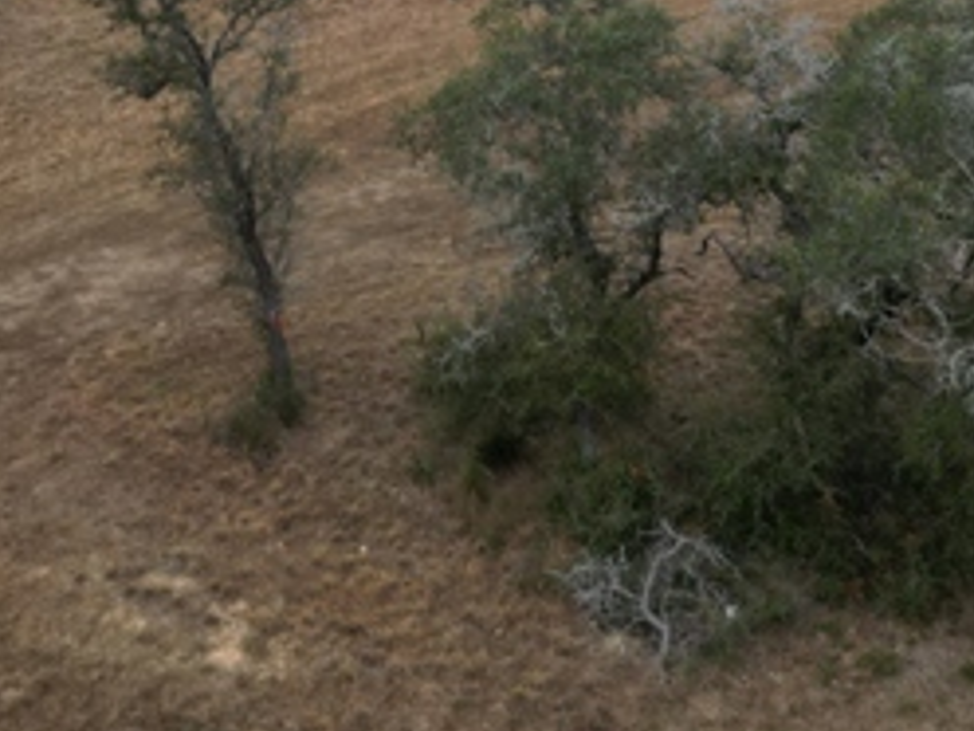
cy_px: -185
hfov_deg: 31.2
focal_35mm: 62
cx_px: 495
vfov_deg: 21.6
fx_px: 1745
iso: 130
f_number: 1.7
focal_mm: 6.72
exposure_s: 1/725
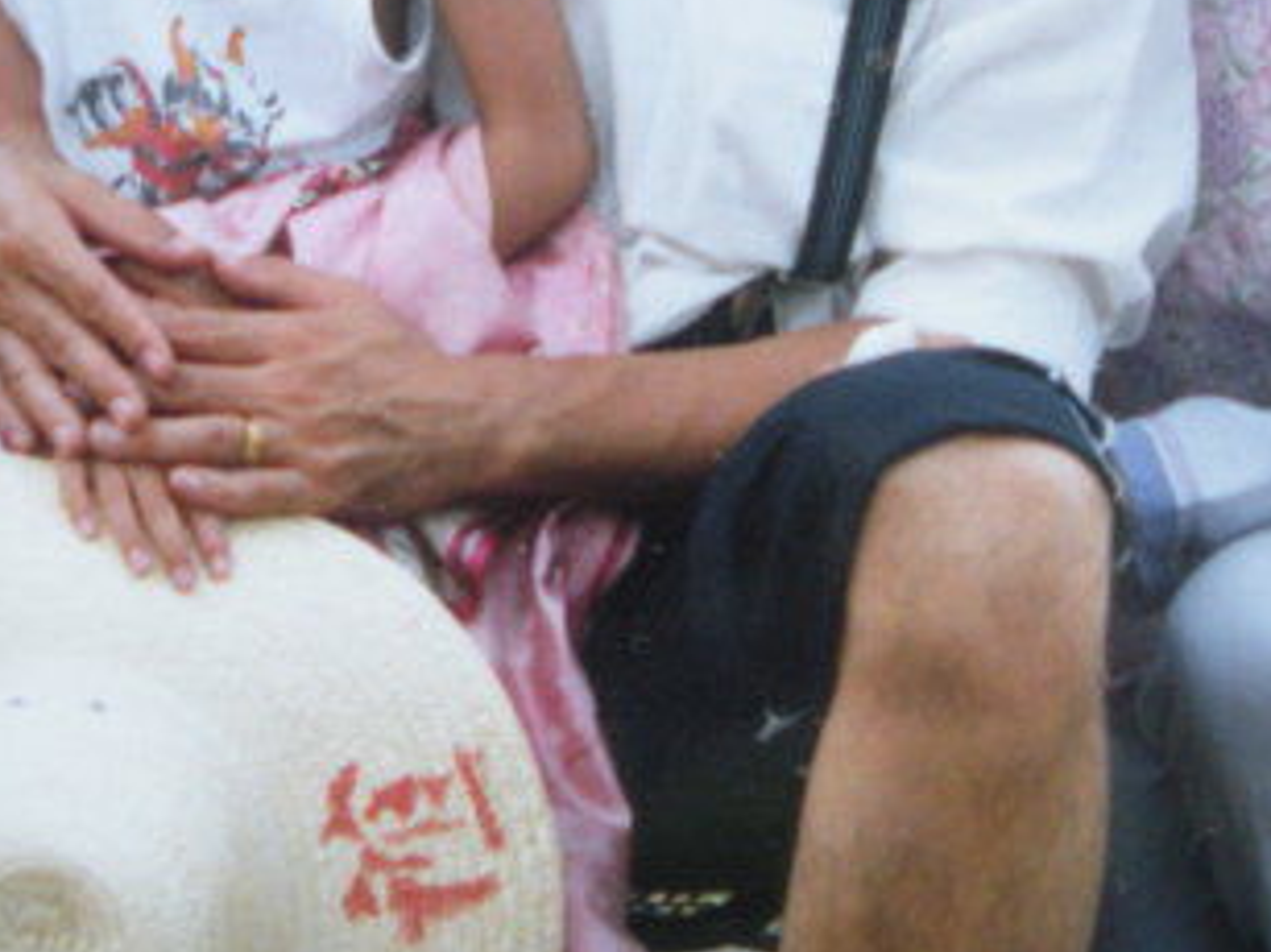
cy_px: -56
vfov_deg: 17.7
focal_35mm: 81
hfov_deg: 24.1
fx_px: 2973
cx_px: 687
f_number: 3.5
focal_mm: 6.3
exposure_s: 1/60
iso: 302
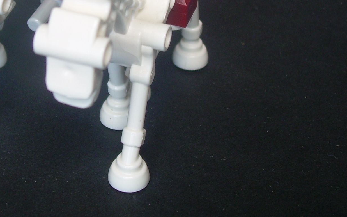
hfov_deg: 18.7
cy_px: 12
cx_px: 113
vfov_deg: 11.7
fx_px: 1050
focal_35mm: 111
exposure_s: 1/15
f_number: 3.3
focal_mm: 9.6
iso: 50
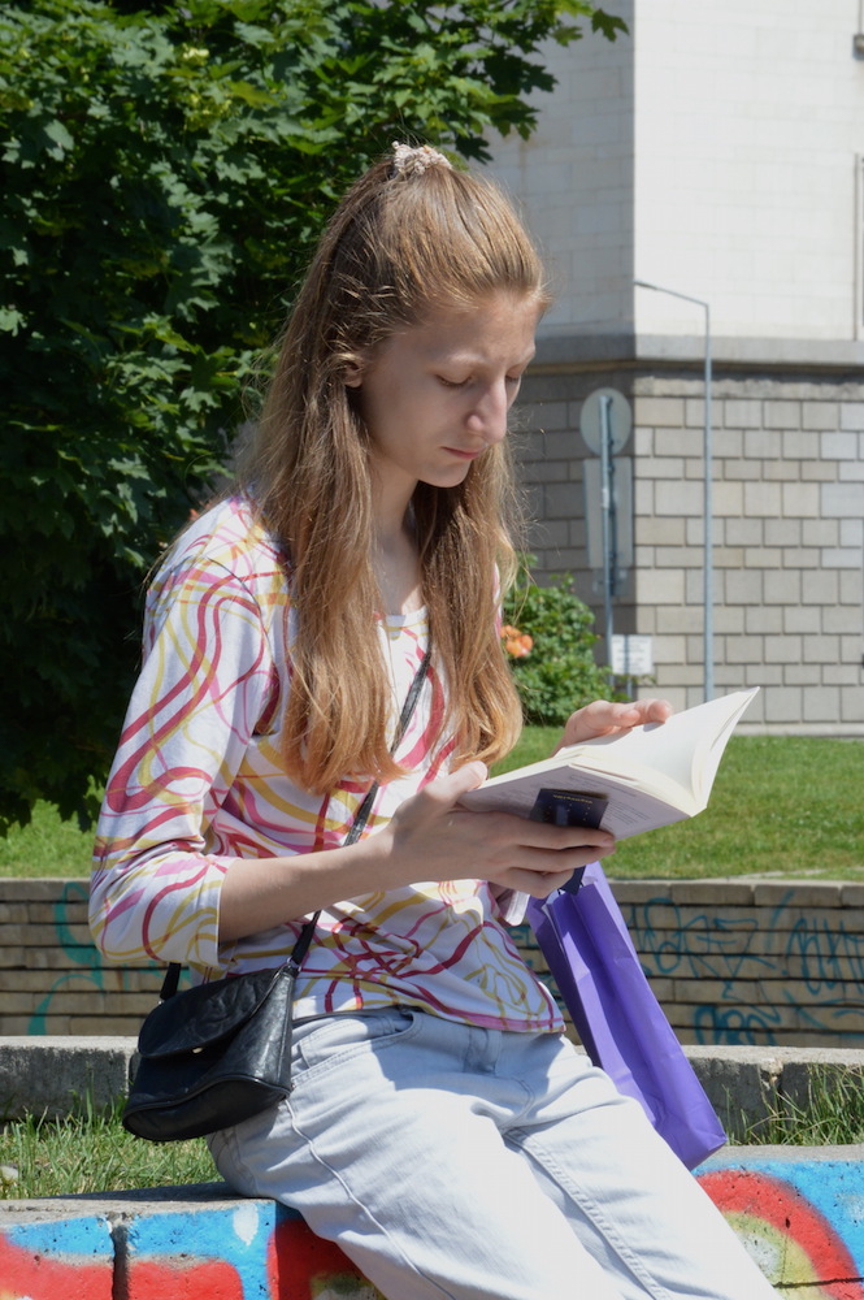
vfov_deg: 11.0
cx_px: 432
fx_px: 6761
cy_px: 650
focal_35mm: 188
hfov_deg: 7.3
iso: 800
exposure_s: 1/125
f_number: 25
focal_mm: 125
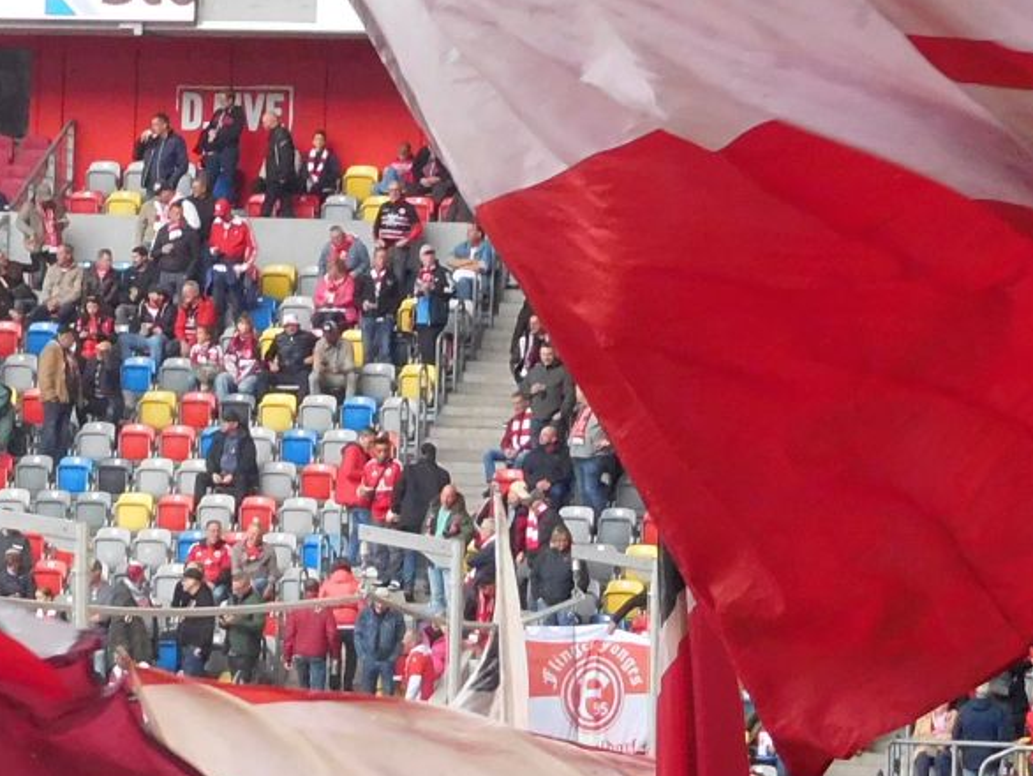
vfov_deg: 5.4
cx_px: 115
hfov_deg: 7.2
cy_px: 399
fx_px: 8150
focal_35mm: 273
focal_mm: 14.3
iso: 400
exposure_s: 1/200
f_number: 4.6
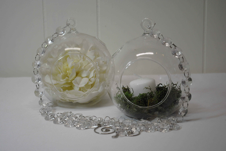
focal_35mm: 82
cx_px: 113
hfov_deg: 24.6
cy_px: 76
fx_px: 519
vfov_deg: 16.6
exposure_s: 1/80
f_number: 5.6
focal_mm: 55
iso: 400
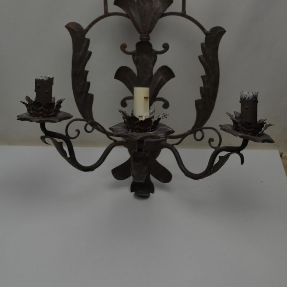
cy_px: 93
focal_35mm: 51
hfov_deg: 33.4
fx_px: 478
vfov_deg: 33.1
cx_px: 144
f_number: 5.6
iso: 220
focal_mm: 26
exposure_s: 1/125
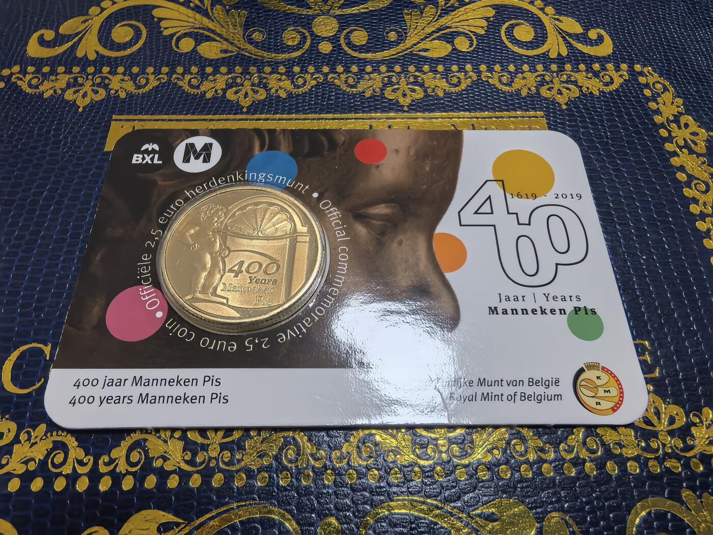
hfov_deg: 71.6
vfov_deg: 56.8
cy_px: 268
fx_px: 494
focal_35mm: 24
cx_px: 356
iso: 160
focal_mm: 1.68
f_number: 2.2
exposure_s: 1/33.3
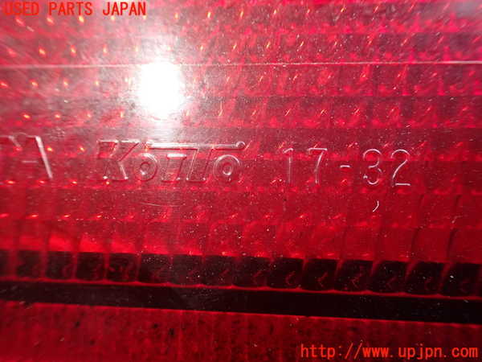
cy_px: 181
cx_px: 241
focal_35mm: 30
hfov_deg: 60.0
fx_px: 418
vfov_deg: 46.8
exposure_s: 1/125
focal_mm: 5.4
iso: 320
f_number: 2.3
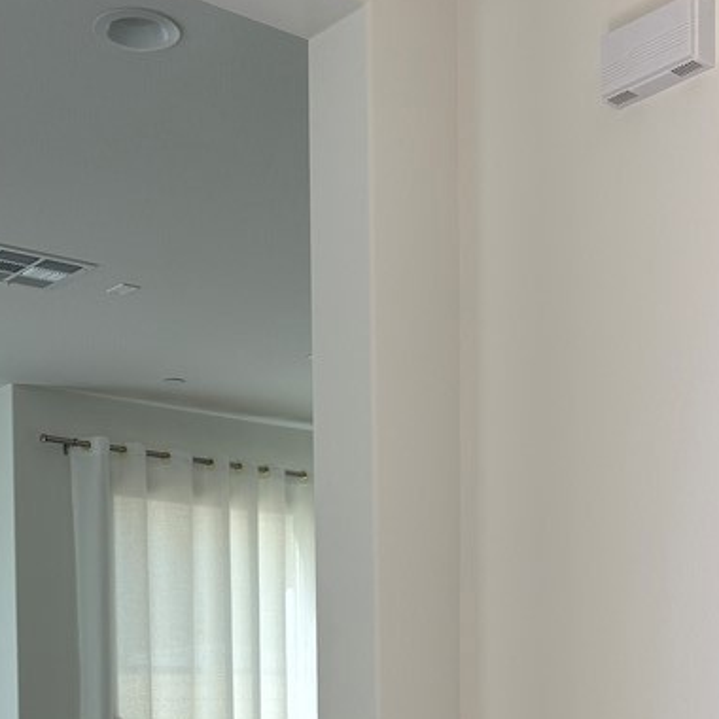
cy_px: 744
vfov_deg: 26.1
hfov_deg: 27.7
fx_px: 1457
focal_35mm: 62
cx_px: 369
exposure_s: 1/181
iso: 40
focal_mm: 5.96
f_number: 1.6
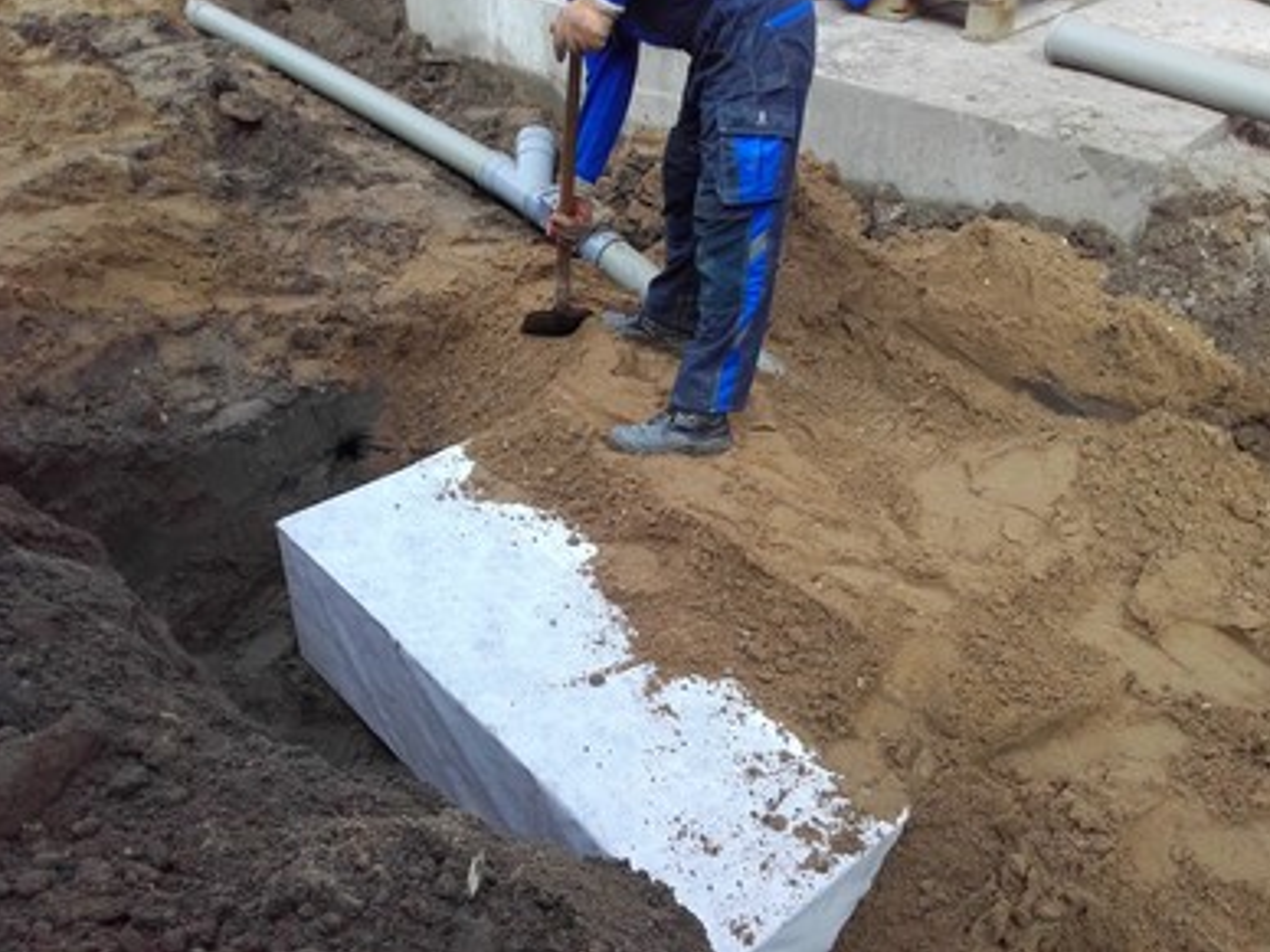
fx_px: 1174
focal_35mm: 32
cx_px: 642
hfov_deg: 56.8
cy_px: 465
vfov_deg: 44.2
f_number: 2.2
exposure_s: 1/258
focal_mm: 3.31
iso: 50
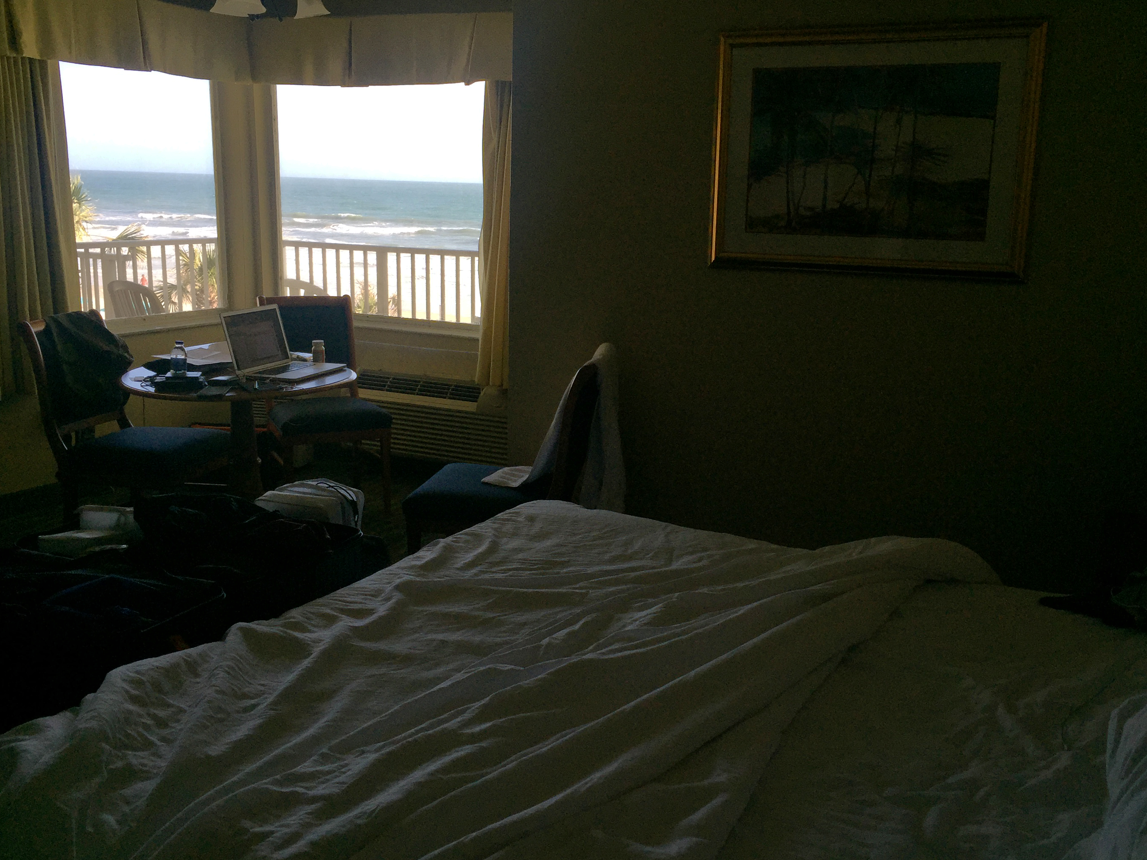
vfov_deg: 40.7
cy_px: 431
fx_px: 1160
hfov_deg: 52.6
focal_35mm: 35
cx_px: 606
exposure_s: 1/476
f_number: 2.2
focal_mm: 4.2
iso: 32
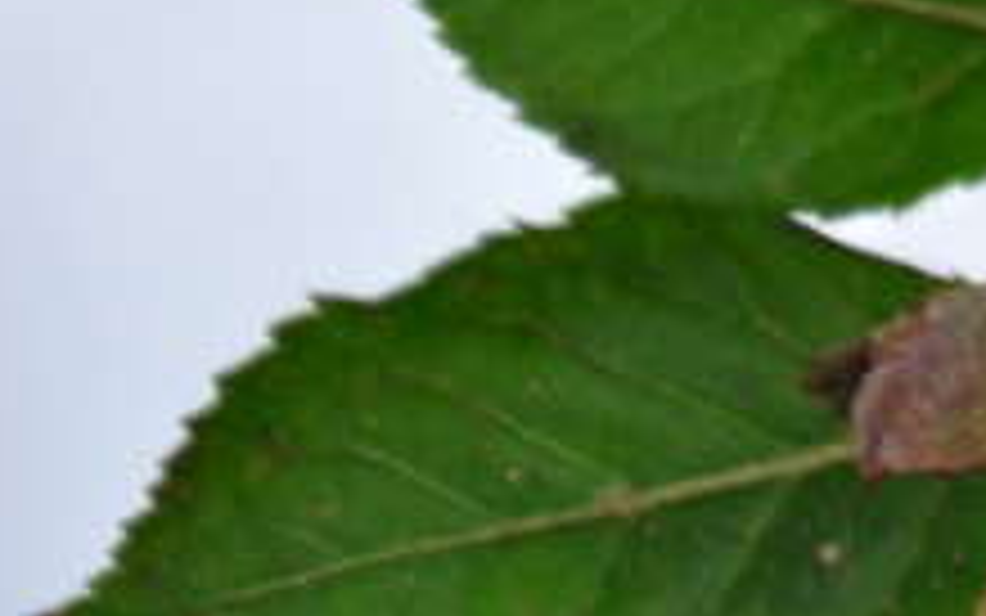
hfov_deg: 2.4
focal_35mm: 879
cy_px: -1077
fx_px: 23621
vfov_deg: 1.5
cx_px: 2503
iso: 400
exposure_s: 1/250
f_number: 6.3
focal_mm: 105
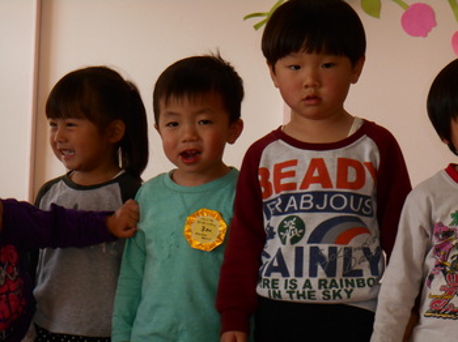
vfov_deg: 8.1
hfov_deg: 10.9
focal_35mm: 182
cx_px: 229
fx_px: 2406
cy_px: 171
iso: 250
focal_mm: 32.9
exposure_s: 1/60
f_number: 6.4
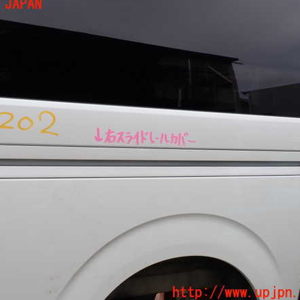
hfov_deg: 45.8
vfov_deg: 46.0
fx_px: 353
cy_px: 149
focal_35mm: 36
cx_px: 122
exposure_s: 1/500
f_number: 3.2
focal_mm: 5.4
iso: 100
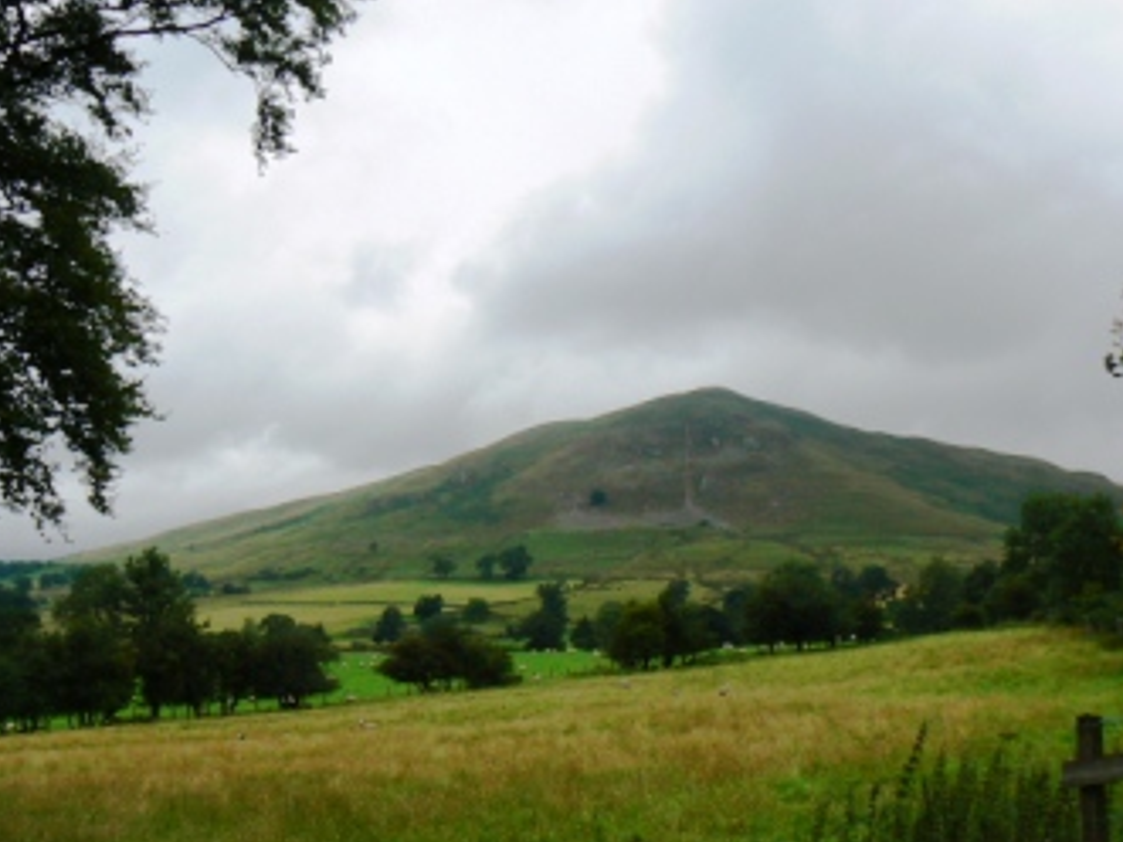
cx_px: 502
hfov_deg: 40.4
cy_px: 492
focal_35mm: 47
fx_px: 1524
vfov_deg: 30.8
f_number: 5.6
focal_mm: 6
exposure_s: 1/500
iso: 80
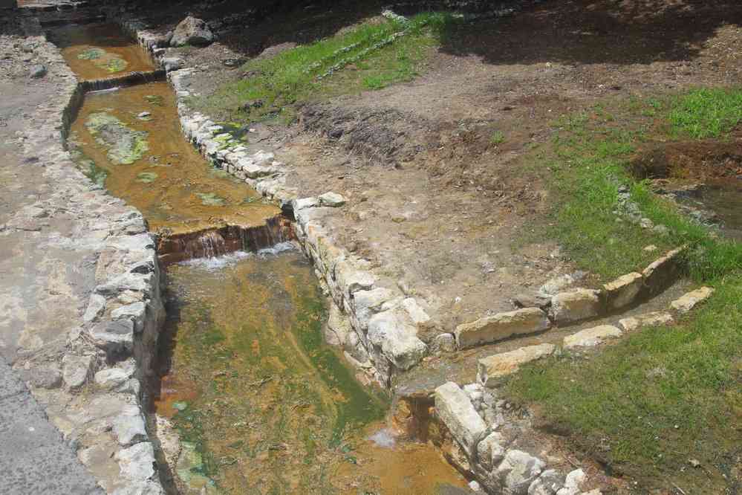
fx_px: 742
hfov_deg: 53.1
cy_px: 248
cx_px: 371
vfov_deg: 36.9
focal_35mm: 36
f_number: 11
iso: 200
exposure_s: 1/125
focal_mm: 24
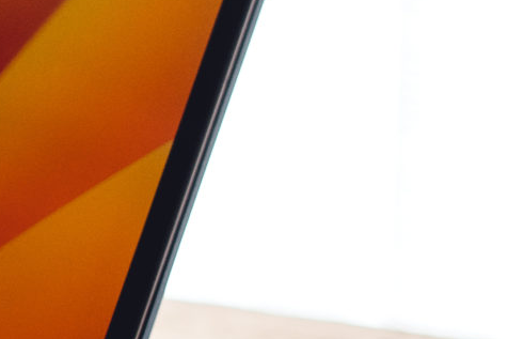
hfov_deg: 7.2
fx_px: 3794
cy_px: 101
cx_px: -656
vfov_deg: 5.1
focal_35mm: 269
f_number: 1.8
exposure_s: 1/125
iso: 500
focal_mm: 50
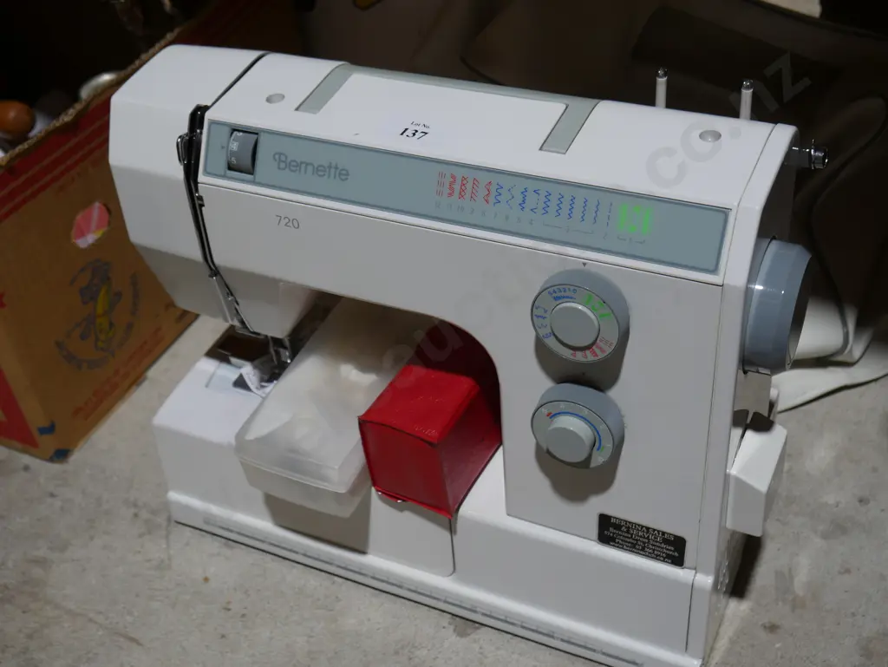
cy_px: 334
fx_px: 1181
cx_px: 444
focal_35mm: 46
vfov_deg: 31.5
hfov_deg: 41.2
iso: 250
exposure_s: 1/60
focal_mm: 23
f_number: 5.1
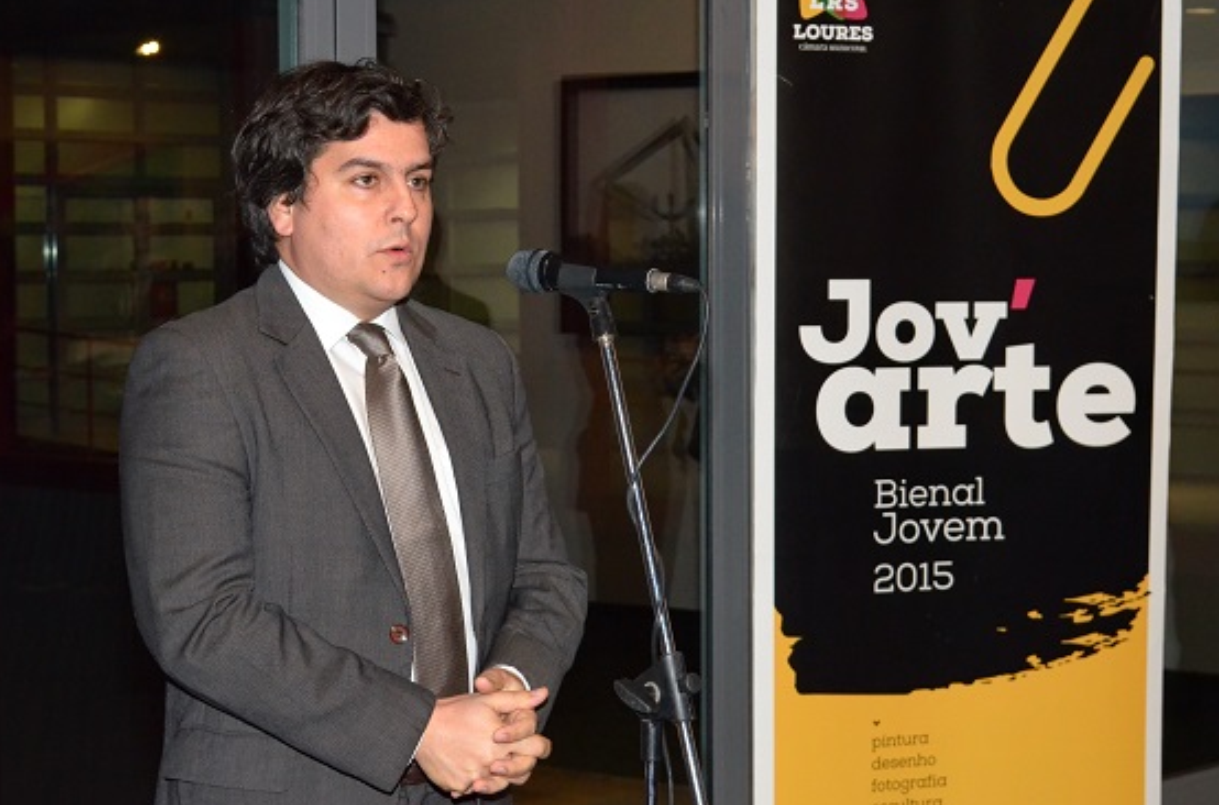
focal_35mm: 89
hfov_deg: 23.0
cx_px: 643
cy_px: 393
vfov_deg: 15.3
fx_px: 2989
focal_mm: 55
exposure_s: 1/100
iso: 3200
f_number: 10
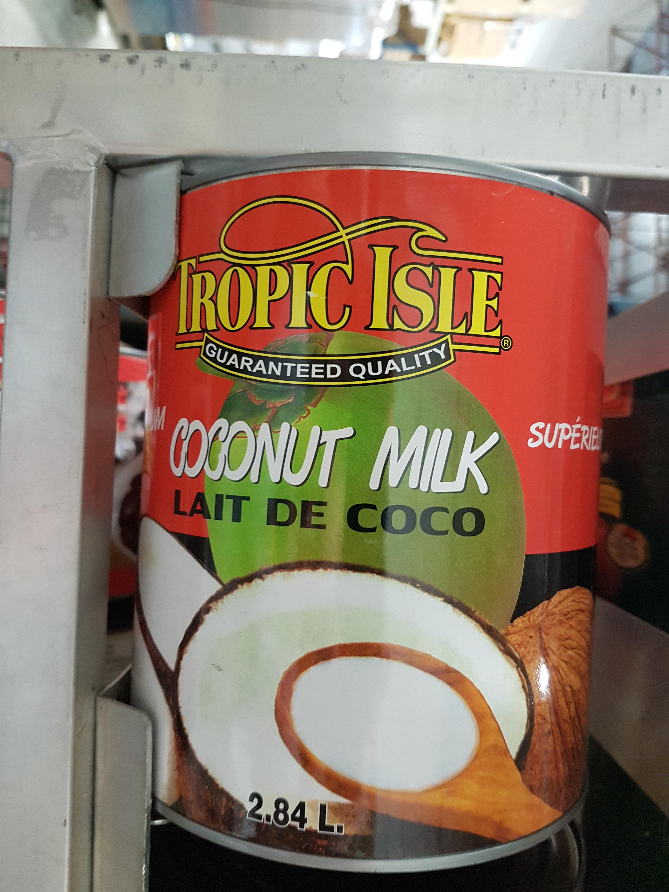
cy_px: 446
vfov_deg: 67.3
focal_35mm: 26
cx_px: 334
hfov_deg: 53.1
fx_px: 670
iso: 200
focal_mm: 4.2
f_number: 1.7
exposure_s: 1/12
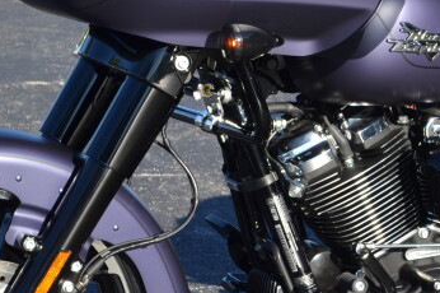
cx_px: 474
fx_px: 1526
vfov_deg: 10.9
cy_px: 120
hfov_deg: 16.0
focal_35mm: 125
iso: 100
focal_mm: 24
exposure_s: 1/200
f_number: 7.1
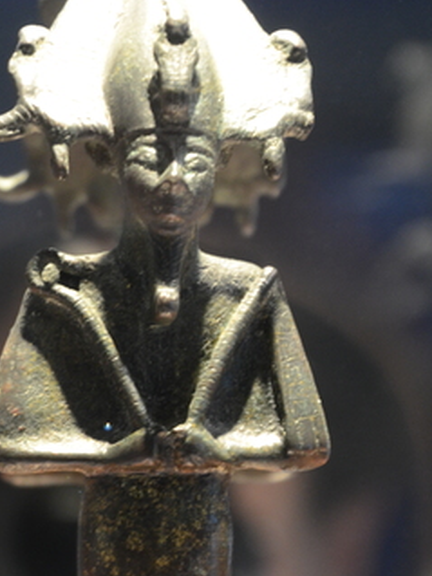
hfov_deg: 8.0
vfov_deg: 10.6
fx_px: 3097
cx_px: 174
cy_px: 395
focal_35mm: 186
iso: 1000
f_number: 5
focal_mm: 62
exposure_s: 1/10
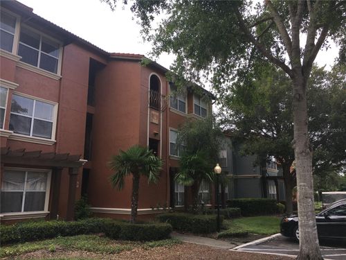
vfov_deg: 48.2
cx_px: 173
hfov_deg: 61.7
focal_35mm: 29
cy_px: 130
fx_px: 290
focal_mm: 4.15
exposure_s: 1/641
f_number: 2.2
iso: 25
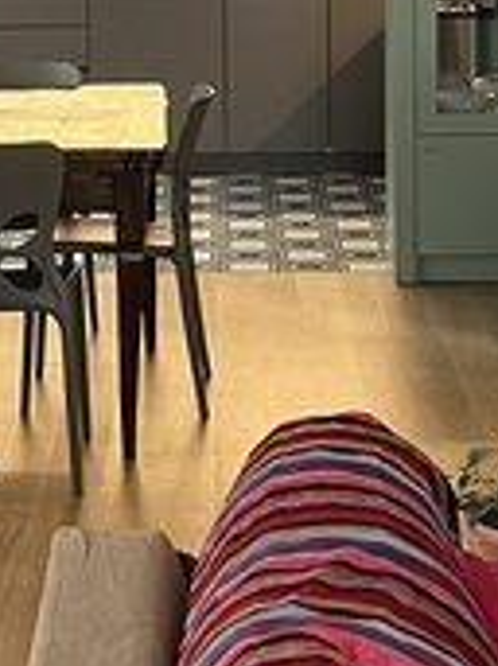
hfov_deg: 12.6
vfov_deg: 16.6
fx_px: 2247
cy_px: 51
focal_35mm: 117
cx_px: 82
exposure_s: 1/60
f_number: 1.6
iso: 250
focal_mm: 5.1
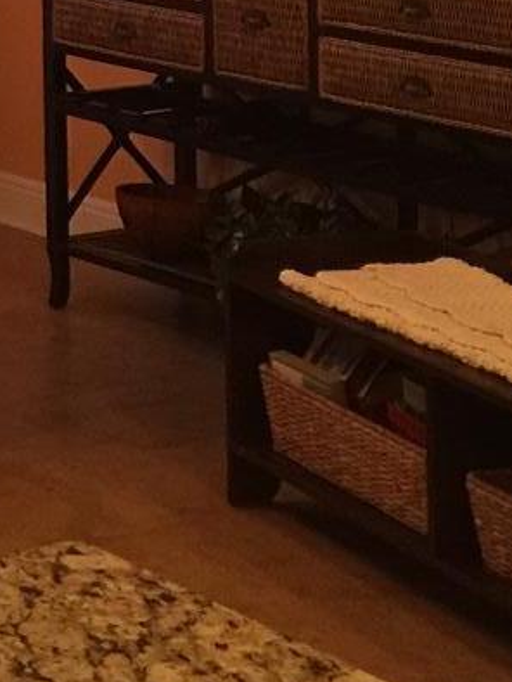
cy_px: -407
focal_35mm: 120
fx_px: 2364
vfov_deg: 15.0
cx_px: -534
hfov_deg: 11.1
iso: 100
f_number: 2.2
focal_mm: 4.15
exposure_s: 1/15
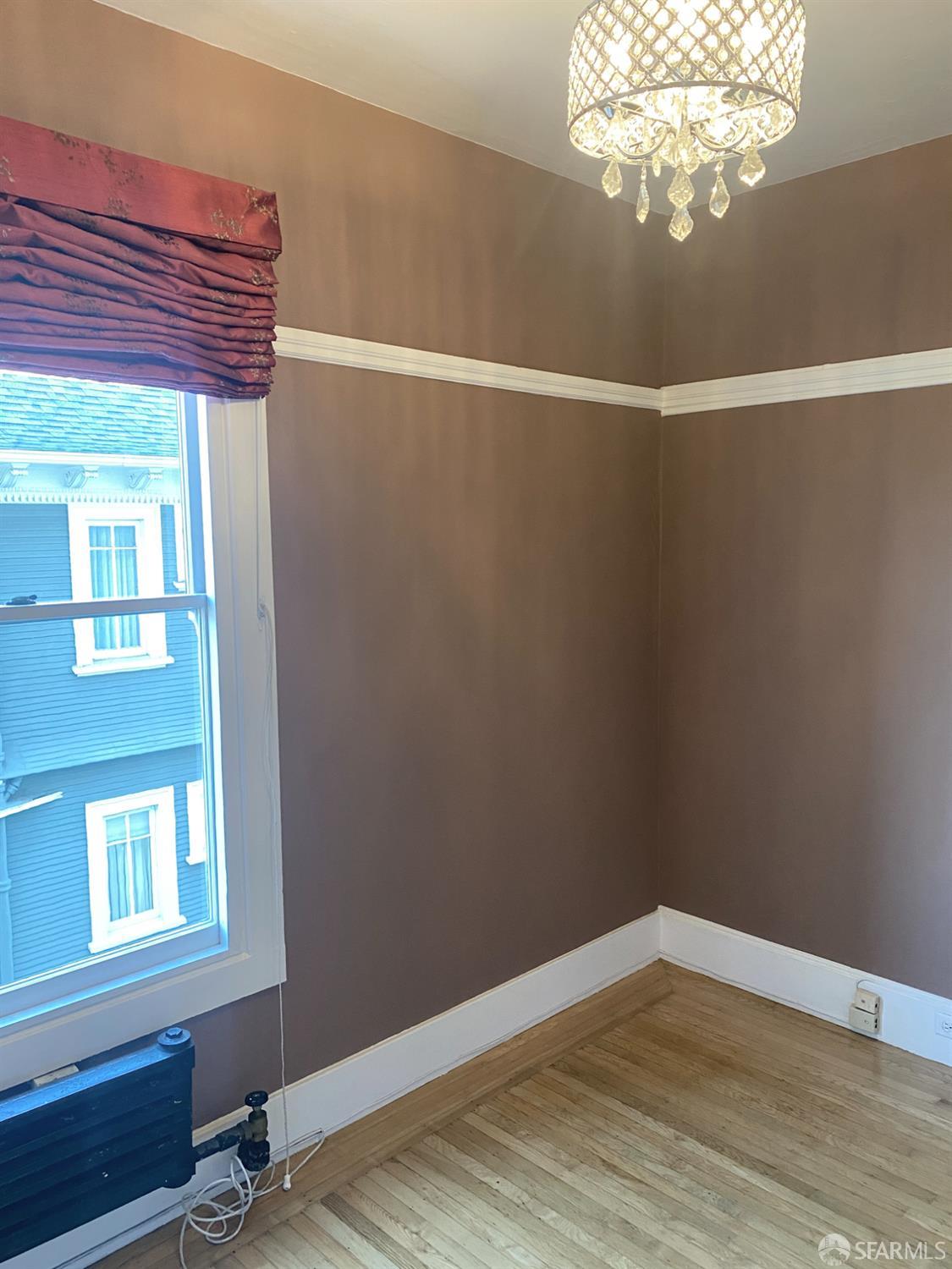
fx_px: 953
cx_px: 476
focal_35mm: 26
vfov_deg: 67.3
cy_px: 634
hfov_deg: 53.1
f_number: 1.8
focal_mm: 4.25
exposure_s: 1/60
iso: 250
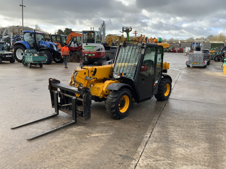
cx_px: 113
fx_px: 189
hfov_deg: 61.7
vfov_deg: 48.2
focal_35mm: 29
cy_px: 84
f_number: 1.8
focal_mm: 3
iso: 16
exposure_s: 1/529
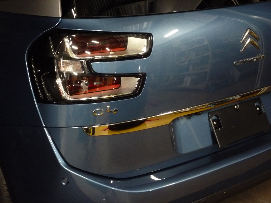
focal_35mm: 63
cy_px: 102
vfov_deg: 23.3
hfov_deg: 30.7
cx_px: 136
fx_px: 493
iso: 800
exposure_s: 1/4
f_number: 4.7
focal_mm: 11.2
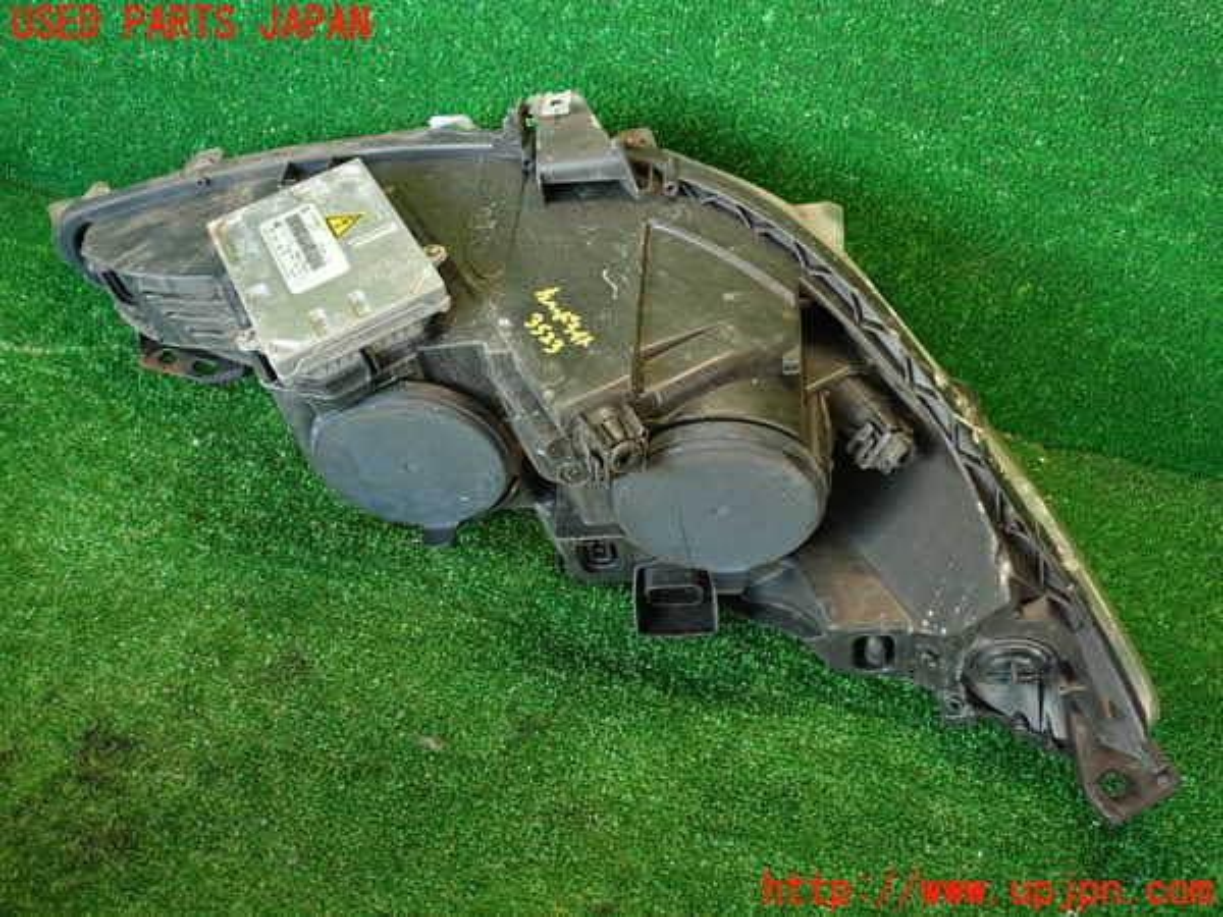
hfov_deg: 56.8
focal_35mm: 32
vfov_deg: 44.2
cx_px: 612
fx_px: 1131
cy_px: 458
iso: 200
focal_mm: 5.79
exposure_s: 1/30
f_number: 2.4
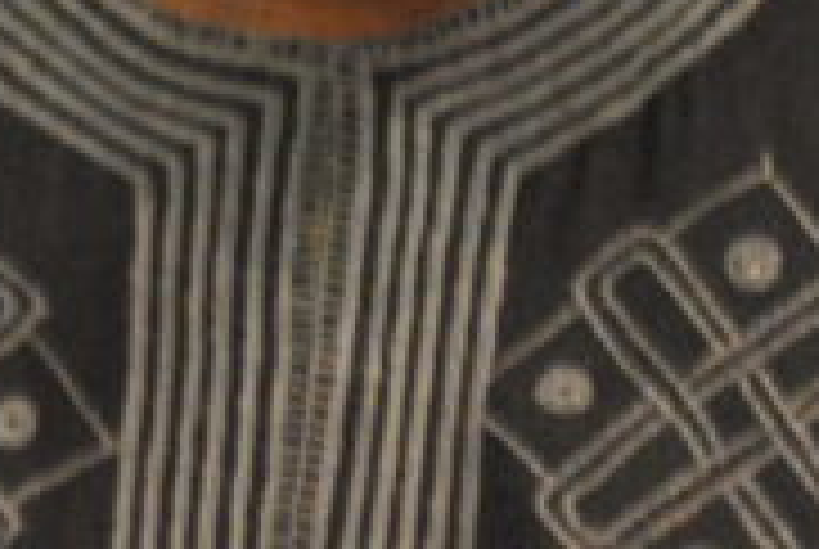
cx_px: 364
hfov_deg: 1.3
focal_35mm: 1638
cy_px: -79
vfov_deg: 0.8
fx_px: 37314
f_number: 4.5
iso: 800
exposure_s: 1/40
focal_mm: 155
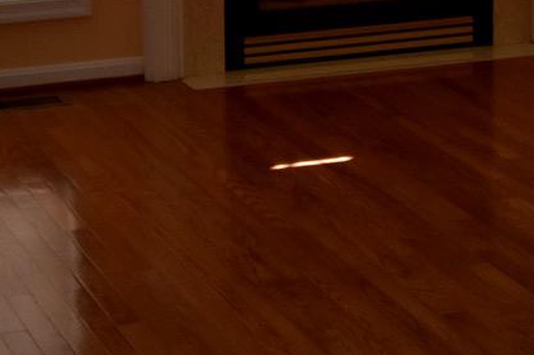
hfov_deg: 13.9
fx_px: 2164
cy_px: -174
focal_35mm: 146
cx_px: 500
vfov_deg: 9.1
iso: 400
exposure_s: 1/160
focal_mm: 20
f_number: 6.3
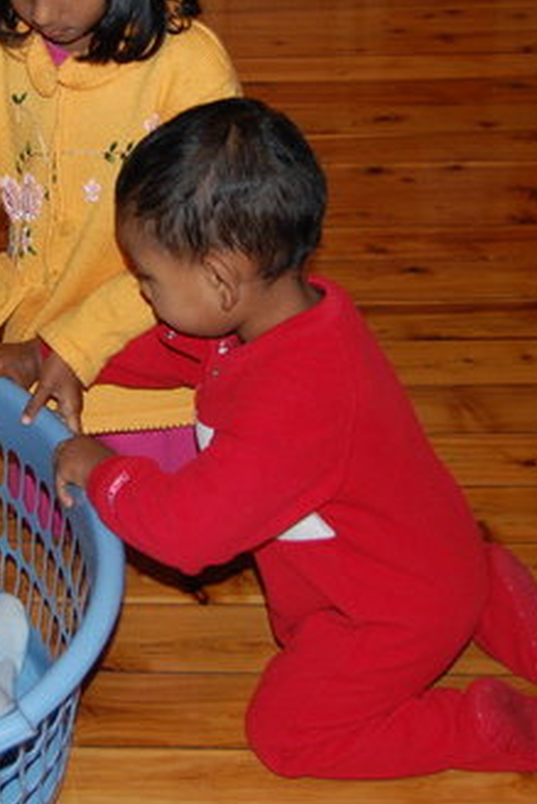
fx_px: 1699
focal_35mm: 76
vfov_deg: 26.6
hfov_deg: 17.7
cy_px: 314
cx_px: 42
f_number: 4.2
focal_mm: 26
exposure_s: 1/60
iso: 400
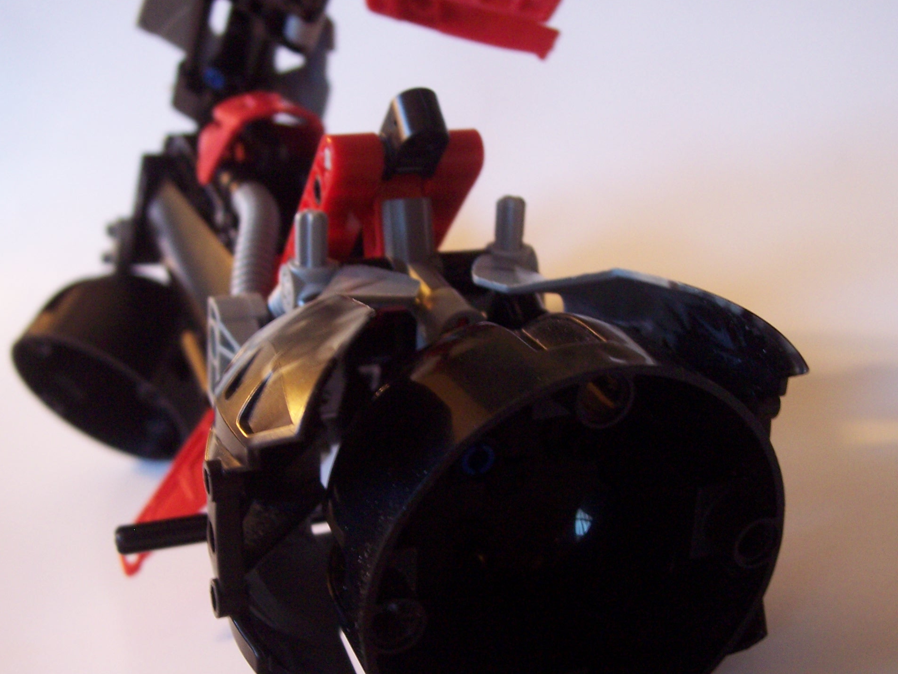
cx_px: 433
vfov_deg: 30.9
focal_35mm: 47
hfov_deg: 40.4
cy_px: 362
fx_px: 1219
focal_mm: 8
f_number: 3.4
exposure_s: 1/8
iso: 200
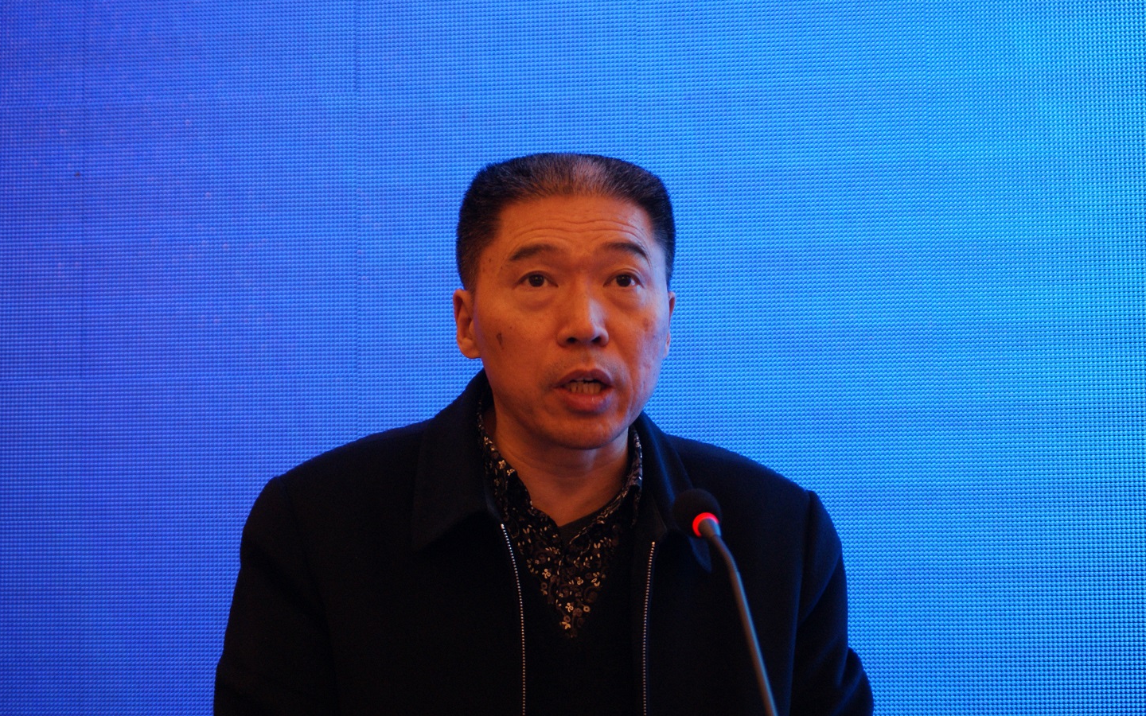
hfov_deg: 22.9
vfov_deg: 14.4
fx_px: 2828
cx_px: 563
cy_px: 358
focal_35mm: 91
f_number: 4
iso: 400
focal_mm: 55
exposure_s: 1/25
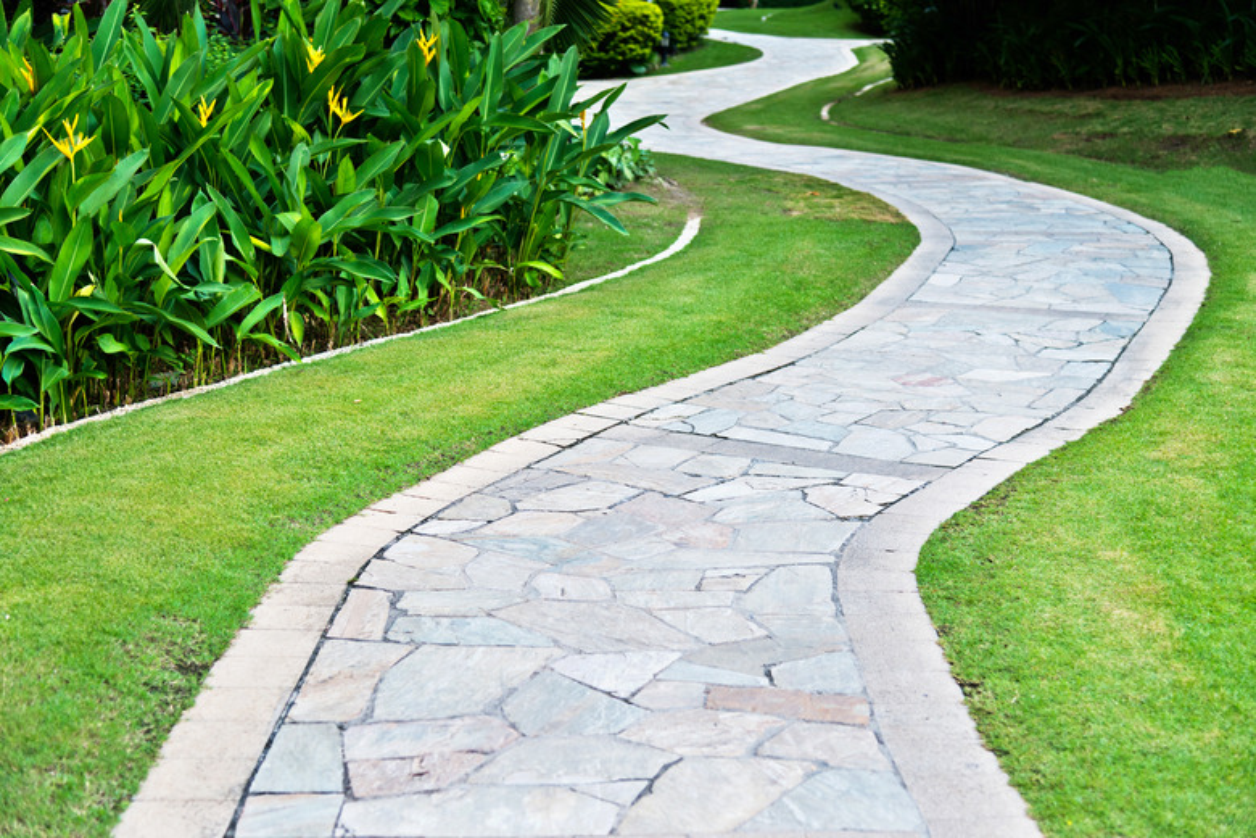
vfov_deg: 26.0
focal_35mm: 52
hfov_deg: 38.2
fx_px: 1814
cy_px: 419
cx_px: 628
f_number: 4
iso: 400
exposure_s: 1/400
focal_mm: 52
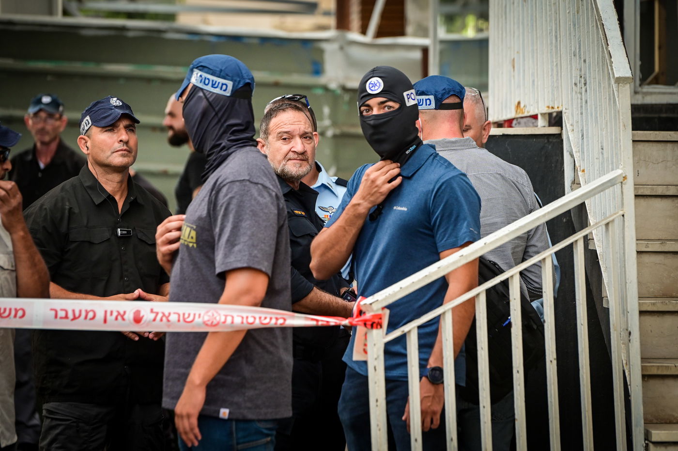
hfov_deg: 10.8
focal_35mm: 190
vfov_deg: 7.2
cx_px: 339
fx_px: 3575
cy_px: 226
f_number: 6.3
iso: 1600
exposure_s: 1/200
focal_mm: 190
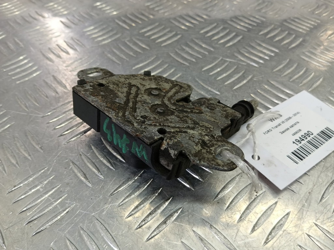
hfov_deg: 73.9
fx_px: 222
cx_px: 167
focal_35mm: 23
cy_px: 125
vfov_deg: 58.9
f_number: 1.6
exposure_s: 1/50
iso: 124
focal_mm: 4.11
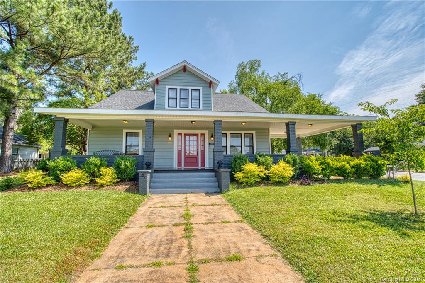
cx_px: 212
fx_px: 189
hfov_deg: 96.7
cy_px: 142
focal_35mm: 16
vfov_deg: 73.8
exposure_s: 1/60
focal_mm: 16
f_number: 5.6
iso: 100
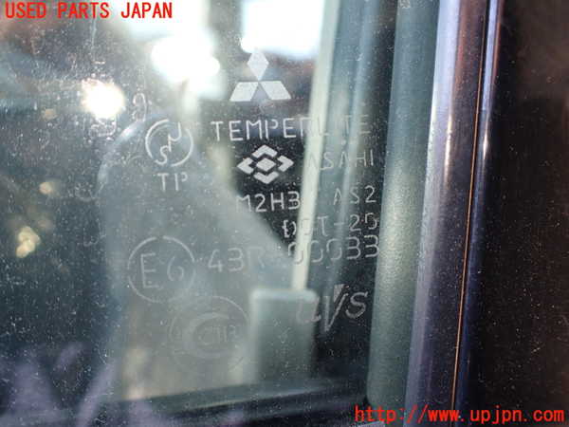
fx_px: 493
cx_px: 284
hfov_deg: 60.0
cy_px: 214
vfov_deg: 46.8
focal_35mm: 30
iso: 160
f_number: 2.3
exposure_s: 1/125
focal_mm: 5.4
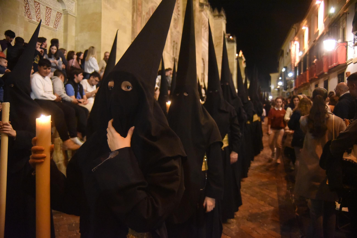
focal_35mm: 29
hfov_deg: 63.6
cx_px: 178
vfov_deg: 45.0
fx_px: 288
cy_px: 119
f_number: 4.5
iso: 12800
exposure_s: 1/200
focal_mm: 29
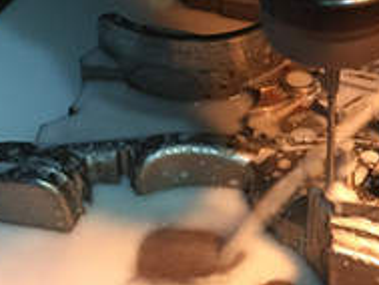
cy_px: 62
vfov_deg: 15.0
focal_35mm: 98
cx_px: 307
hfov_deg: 19.8
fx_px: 1074
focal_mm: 4.15
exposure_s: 1/20
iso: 250
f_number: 2.2
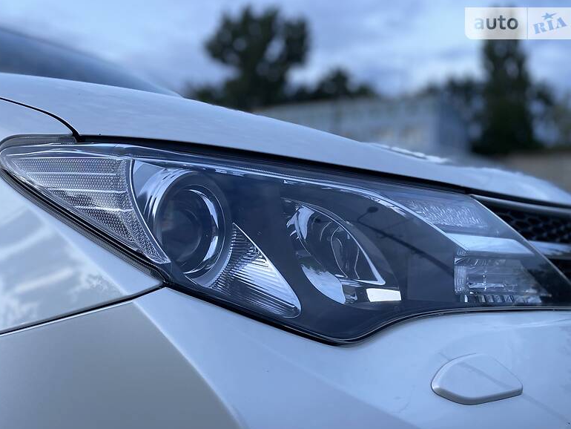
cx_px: 286
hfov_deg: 65.3
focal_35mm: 27
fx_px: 446
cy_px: 221
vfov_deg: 51.4
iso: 80
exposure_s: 1/121
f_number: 1.8
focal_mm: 4.2
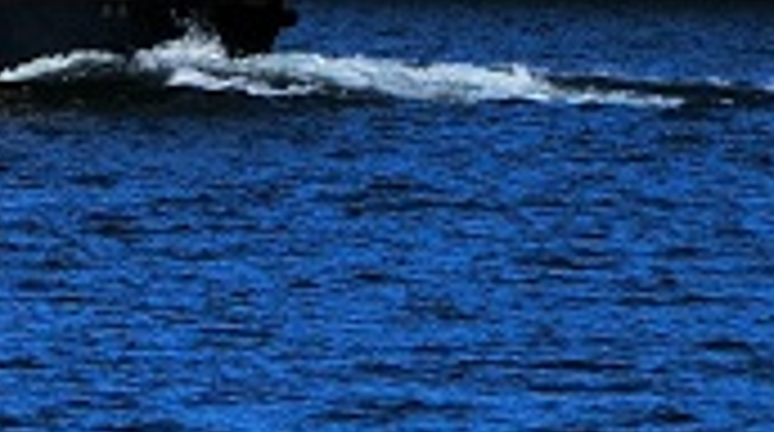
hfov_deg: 1.9
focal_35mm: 1111
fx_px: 22749
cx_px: -1670
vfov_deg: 1.1
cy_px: -990
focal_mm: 105
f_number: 16
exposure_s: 1/320
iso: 200
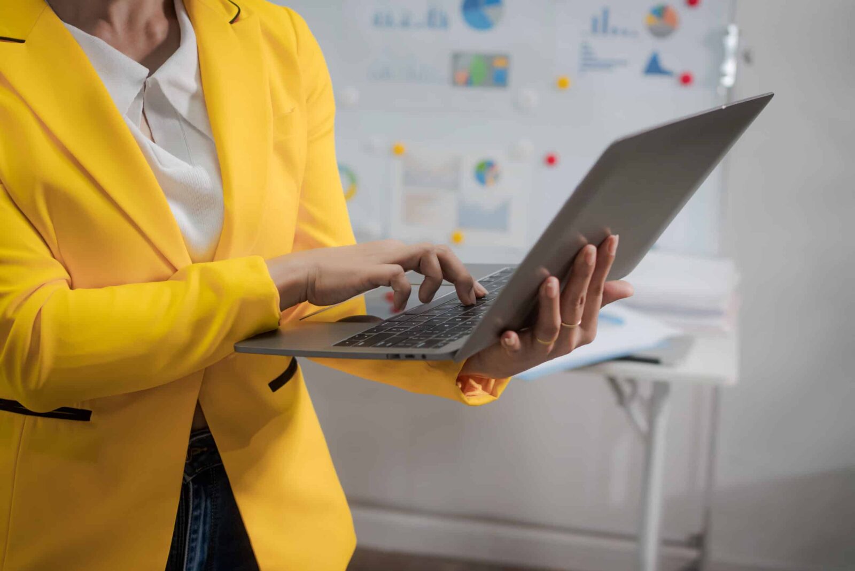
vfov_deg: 26.0
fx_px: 1235
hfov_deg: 38.2
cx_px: 428
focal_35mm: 52
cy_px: 286
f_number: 2.5
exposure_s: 1/500
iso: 400
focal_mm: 35
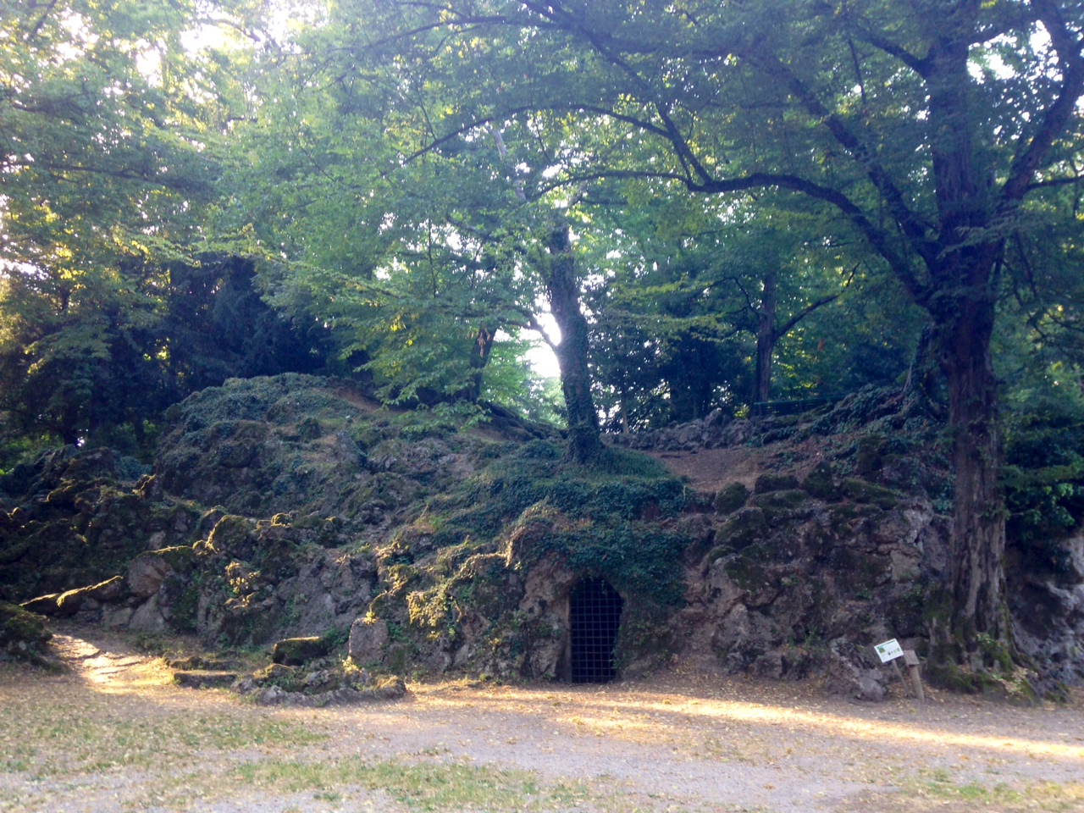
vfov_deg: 42.9
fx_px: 1033
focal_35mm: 33
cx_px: 542
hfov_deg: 55.4
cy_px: 406
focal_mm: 4.12
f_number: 2.4
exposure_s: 1/30
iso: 64
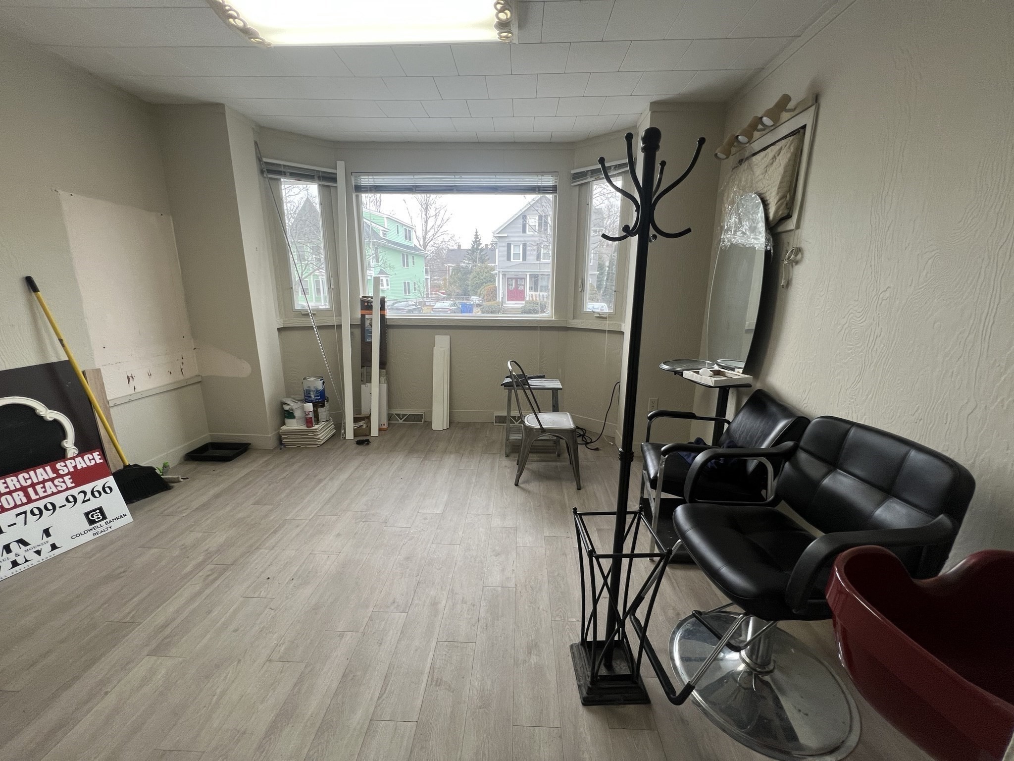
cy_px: 380
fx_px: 381
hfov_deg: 106.2
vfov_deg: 89.9
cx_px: 507
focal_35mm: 13
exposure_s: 1/120
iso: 80
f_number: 1.8
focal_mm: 1.57
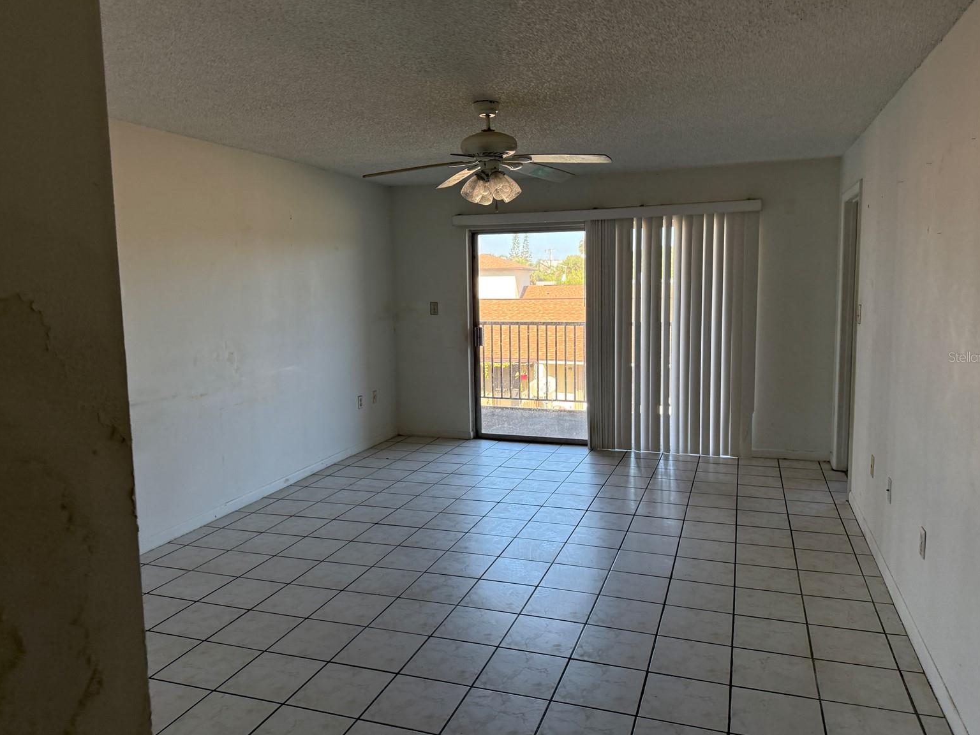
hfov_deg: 69.4
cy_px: 357
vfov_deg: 54.9
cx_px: 498
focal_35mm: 25
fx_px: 708
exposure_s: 1/238
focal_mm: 6.76
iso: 200
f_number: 1.78
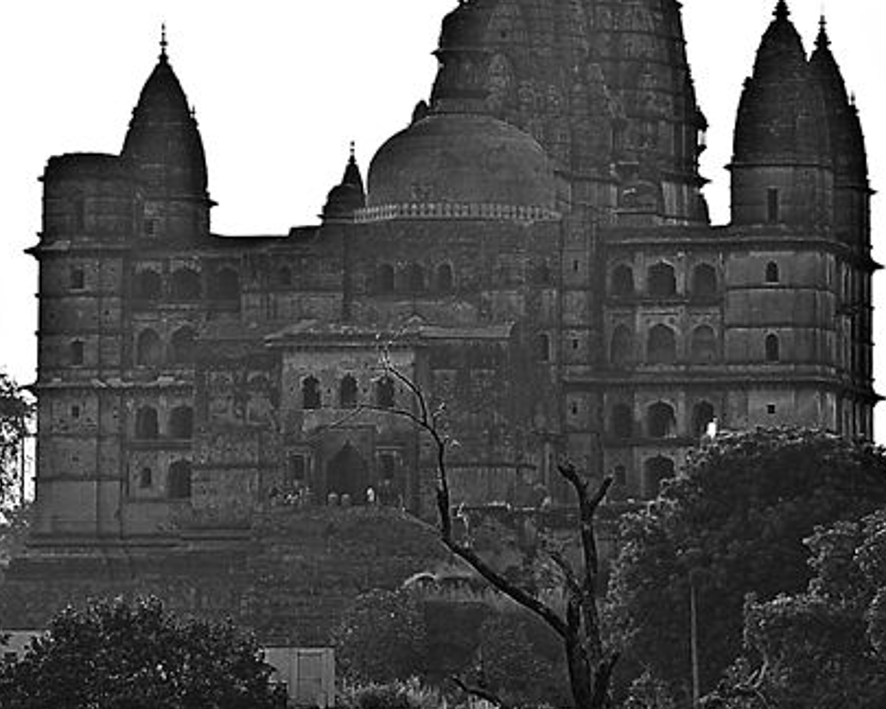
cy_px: 321
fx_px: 4406
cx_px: 831
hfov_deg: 11.4
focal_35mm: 168
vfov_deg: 9.2
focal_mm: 55
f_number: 8
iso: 100
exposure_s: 1/250
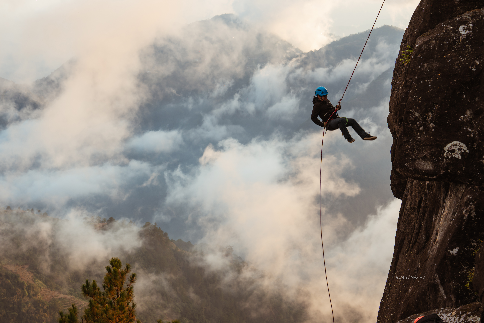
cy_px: 162
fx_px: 941
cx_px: 242
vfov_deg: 19.5
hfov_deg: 28.8
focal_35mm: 70
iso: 125
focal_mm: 70
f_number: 4.5
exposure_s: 1/125
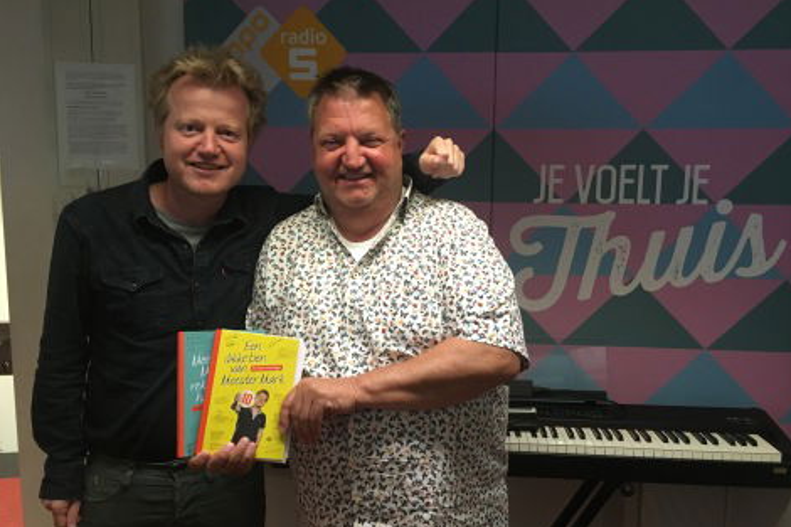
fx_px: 703
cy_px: 272
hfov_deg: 58.7
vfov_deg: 41.1
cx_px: 417
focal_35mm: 32
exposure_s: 1/25
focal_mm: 4.15
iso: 200
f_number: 2.2
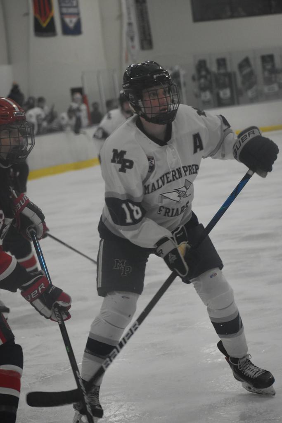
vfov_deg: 14.4
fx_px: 1674
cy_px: 212
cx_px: 141
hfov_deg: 9.6
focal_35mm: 142
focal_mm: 95
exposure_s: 1/320
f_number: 4.8
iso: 3200
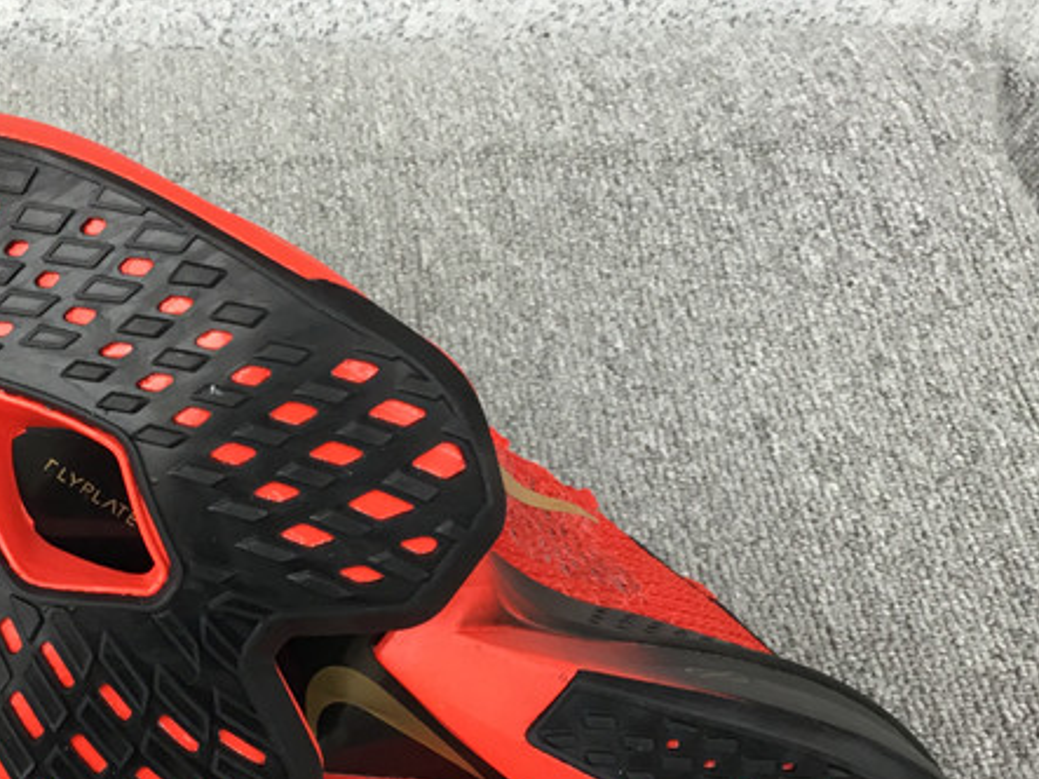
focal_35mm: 63
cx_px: 239
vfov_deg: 22.9
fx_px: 1890
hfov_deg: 30.1
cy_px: 649
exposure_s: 1/33
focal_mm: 3.3
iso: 25
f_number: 2.4
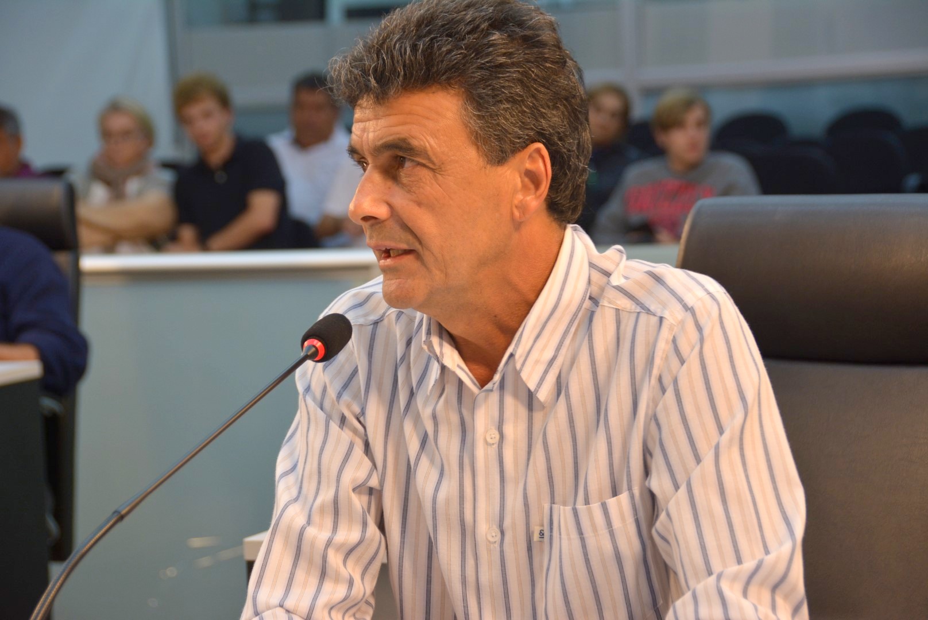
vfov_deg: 13.1
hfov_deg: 19.4
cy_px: 310
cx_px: 464
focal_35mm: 105
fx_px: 2709
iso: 400
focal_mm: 70
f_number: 5
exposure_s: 1/80
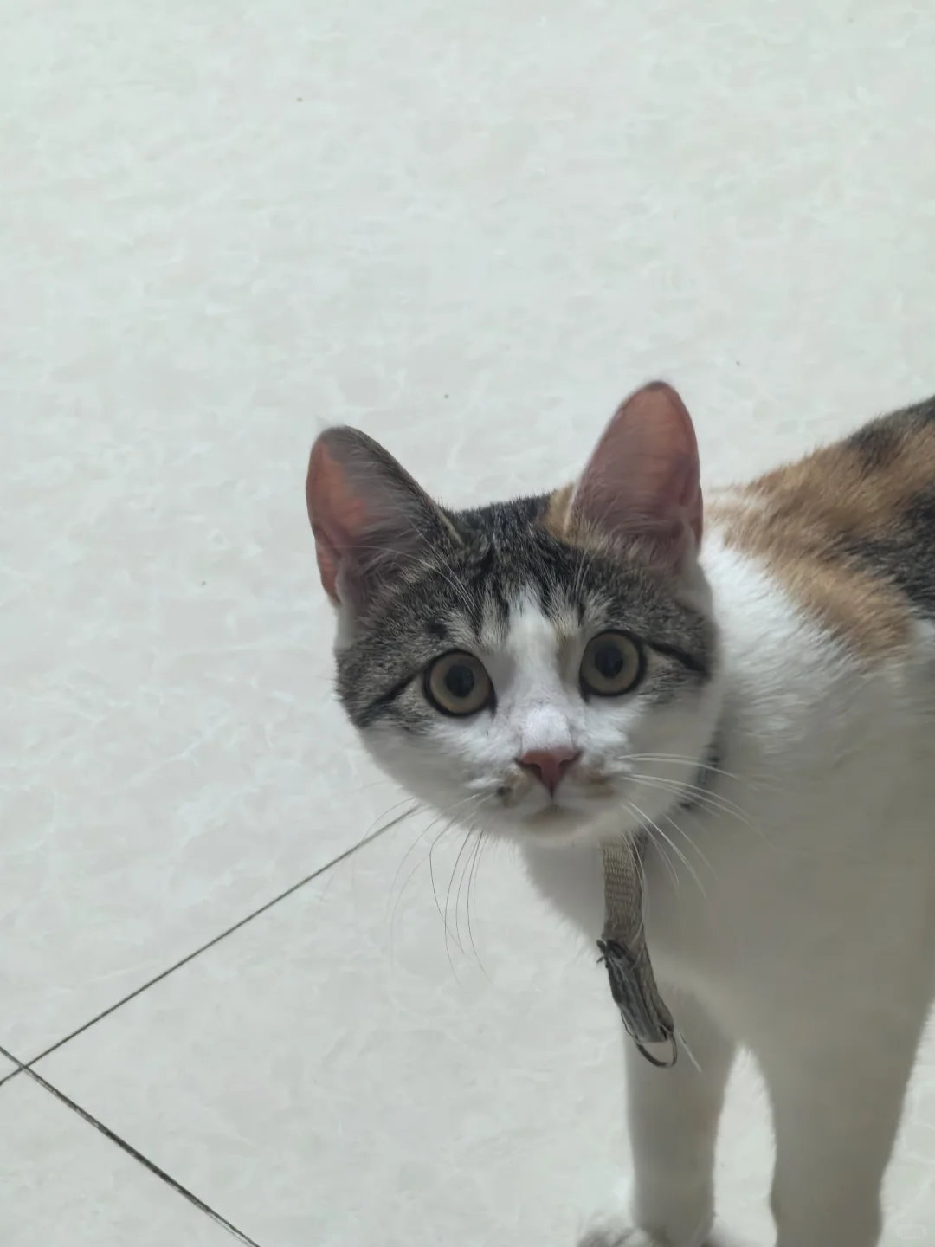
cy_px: 624
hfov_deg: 11.0
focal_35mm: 135
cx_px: 468
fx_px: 4862
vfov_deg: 14.6
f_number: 3.4
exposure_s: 1/33.3
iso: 400
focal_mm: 14.45
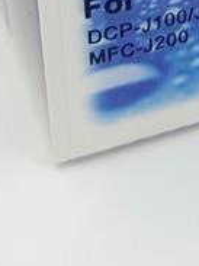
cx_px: 243
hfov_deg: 10.7
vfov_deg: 12.6
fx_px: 1044
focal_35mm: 136
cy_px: -277
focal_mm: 4.2
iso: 50
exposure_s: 1/100
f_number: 1.7
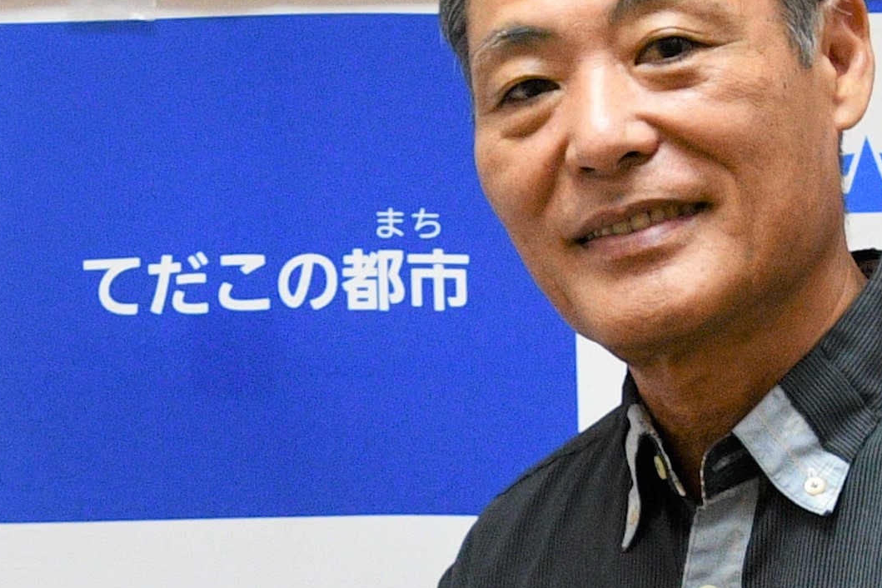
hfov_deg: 10.0
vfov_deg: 6.7
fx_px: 5022
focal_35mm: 205
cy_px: 678
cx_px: 287
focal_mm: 26
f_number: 5.6
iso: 1250
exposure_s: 1/125
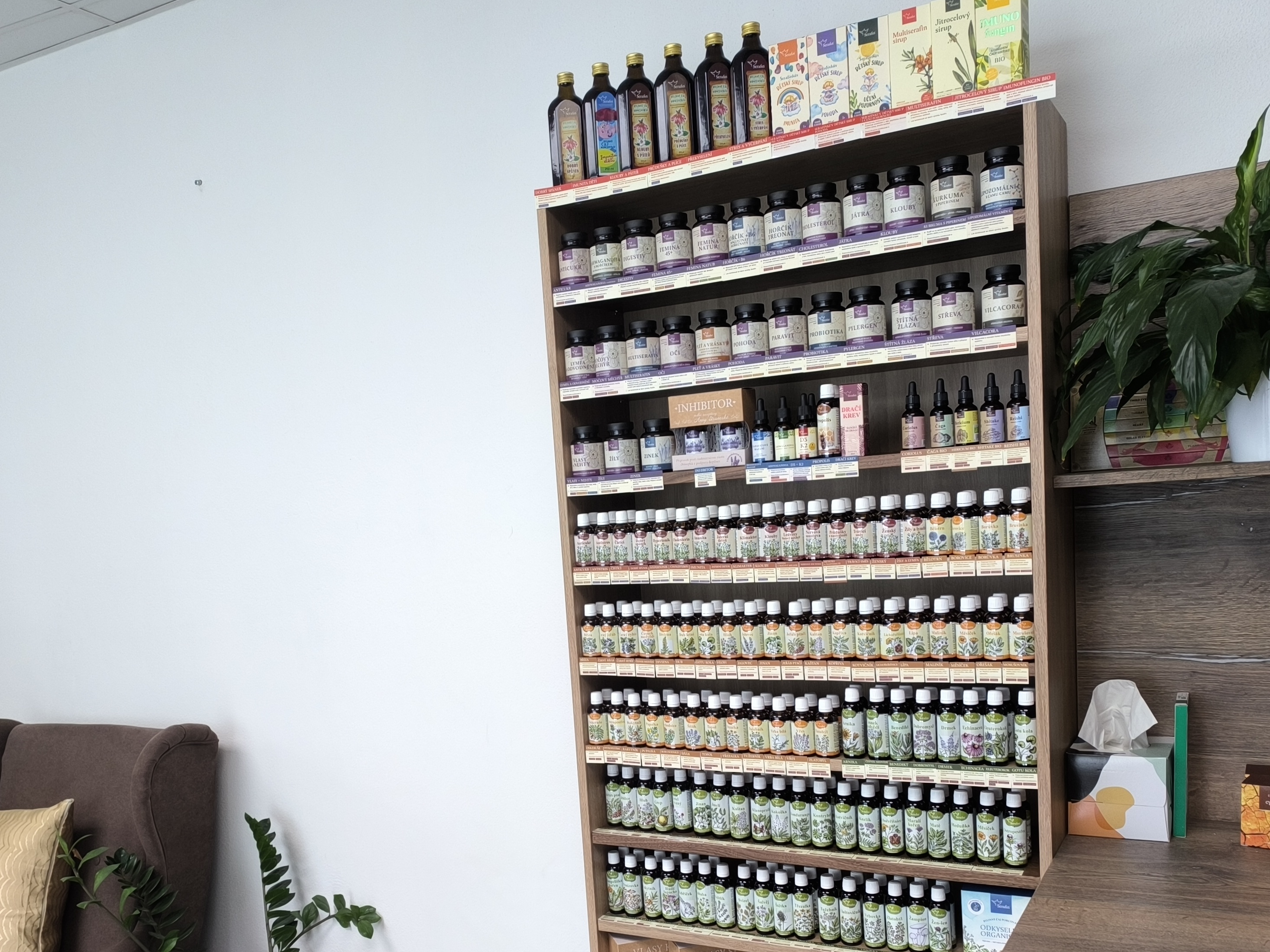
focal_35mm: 32
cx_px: 565
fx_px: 1174
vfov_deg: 43.5
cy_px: 641
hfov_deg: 56.7
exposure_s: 1/50
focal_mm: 6.14
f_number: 1.65
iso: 1000
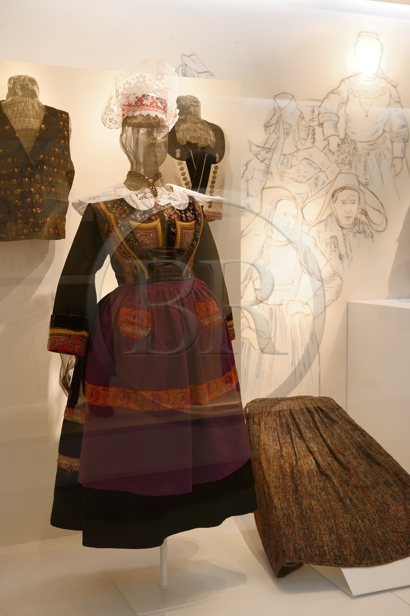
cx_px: 205
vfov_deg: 44.5
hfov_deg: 30.5
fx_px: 753
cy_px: 308
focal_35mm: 44
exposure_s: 1/30
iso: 800
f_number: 4.5
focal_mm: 44
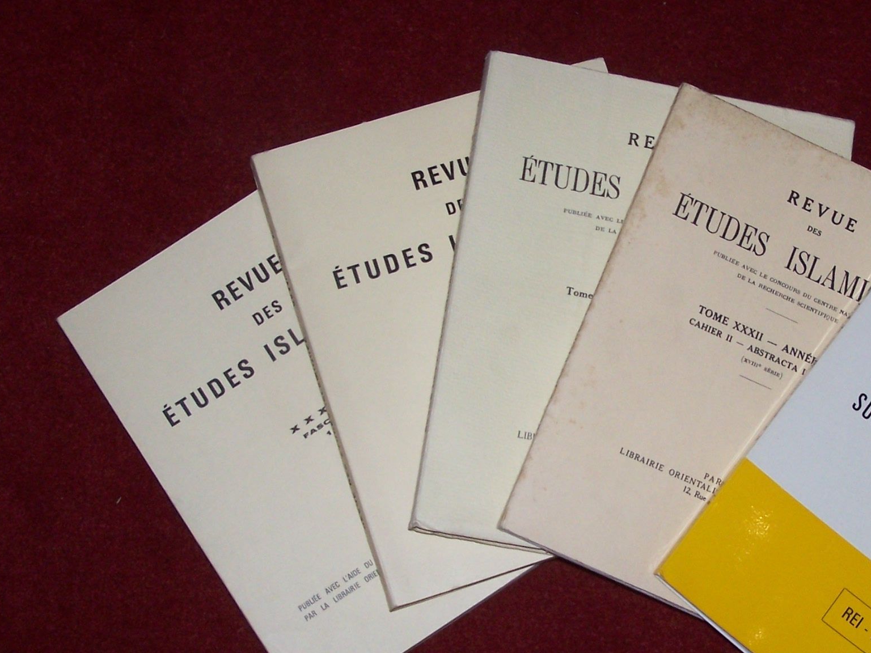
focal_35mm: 84
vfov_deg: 17.5
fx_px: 2114
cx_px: 648
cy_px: 417
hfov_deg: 23.1
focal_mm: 9.3
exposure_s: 1/60
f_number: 3.1
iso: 140
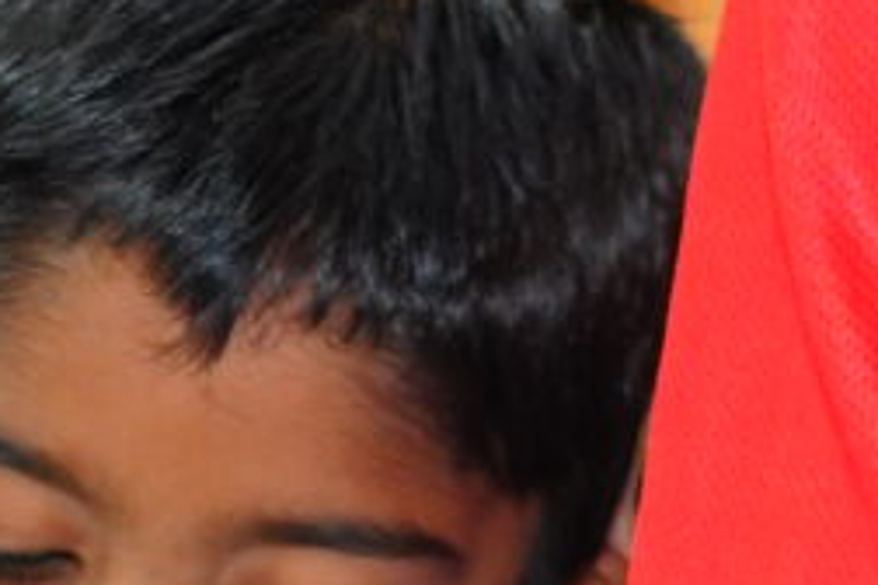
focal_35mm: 234
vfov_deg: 5.9
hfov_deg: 7.6
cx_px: 2714
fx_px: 5696
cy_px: 348
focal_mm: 30.6
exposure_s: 1/200
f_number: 2.8
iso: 1250
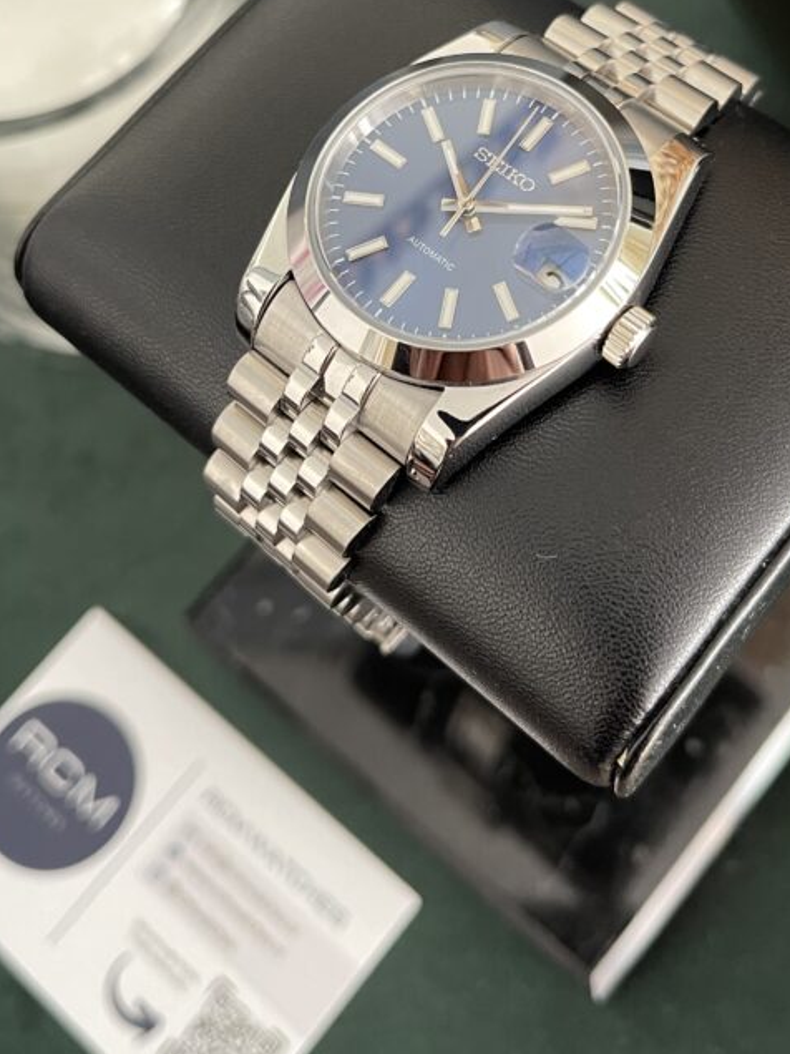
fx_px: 1278
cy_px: 293
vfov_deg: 43.7
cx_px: 463
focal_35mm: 42
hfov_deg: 34.3
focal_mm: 5.1
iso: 200
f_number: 1.6
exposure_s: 1/60
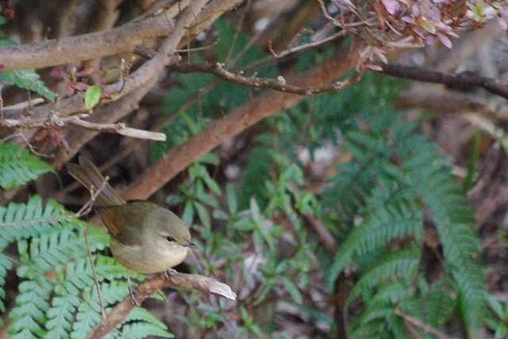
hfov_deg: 6.9
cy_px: 170
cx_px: 254
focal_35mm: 300
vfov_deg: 4.6
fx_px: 4234
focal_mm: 200
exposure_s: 1/200
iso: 1600
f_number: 5.6
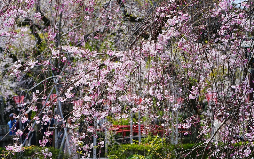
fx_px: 789
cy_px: 83
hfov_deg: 18.3
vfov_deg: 11.5
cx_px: 128
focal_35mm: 114
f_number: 8
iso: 100
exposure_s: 1/320
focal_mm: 111
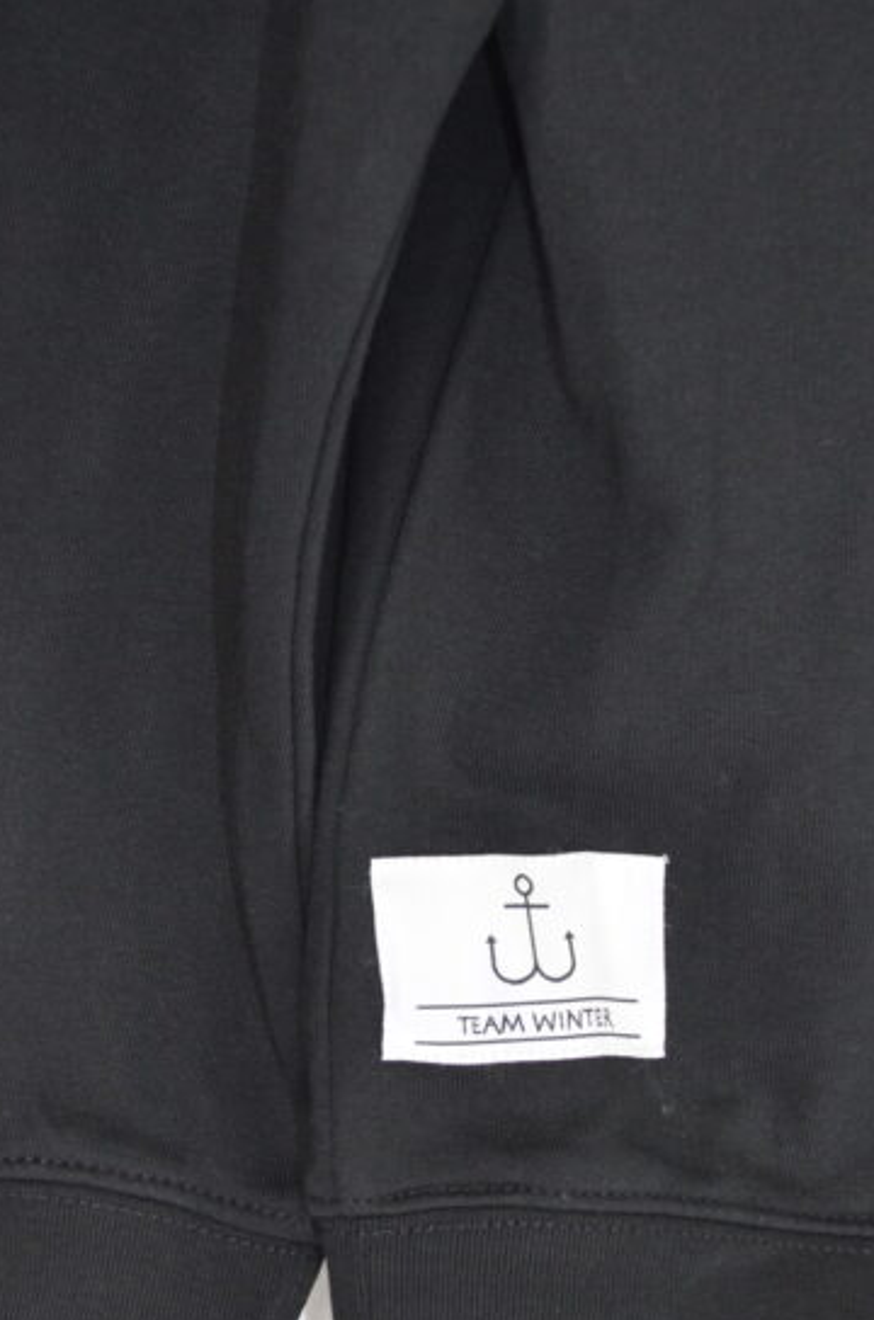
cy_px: 878
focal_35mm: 70
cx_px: 401
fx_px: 2562
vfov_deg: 28.7
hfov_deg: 19.4
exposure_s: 1/125
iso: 720
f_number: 4.5
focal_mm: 28
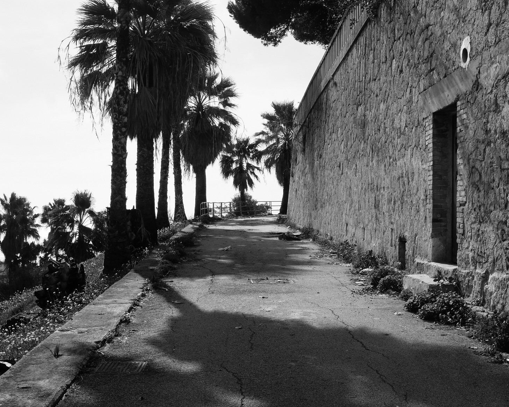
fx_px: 708
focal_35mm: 47
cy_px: 206
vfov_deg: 32.1
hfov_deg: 39.5
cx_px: 266
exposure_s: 1/400
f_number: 11
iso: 400
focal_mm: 27
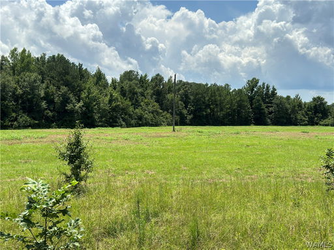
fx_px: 338
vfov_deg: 40.7
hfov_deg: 52.6
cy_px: 125
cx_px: 167
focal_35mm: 35
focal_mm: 6.76
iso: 100
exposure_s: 1/6410
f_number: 1.78
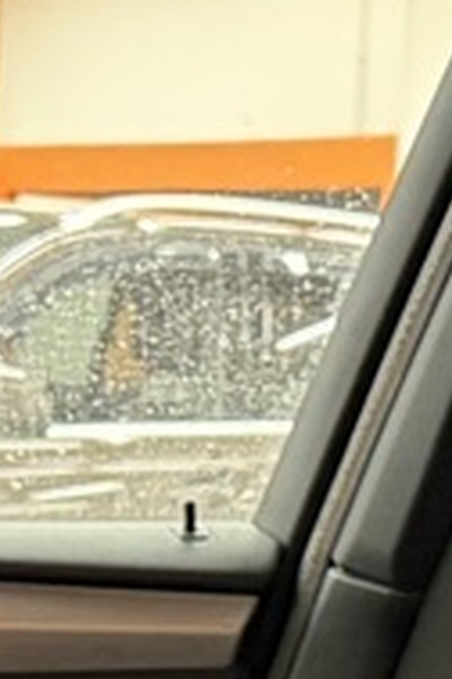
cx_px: 416
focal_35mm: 190
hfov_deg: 7.2
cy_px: 1426
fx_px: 3578
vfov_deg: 9.9
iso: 640
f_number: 1.78
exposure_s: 1/33
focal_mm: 6.76
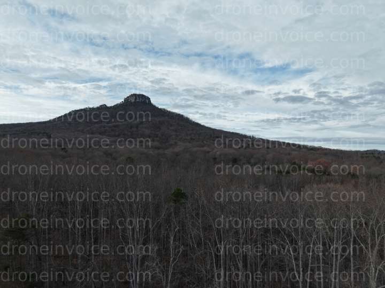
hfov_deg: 71.6
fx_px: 267
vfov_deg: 56.8
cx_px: 192
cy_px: 144
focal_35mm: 24
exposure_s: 1/2000
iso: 150
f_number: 1.8
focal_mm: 8.67
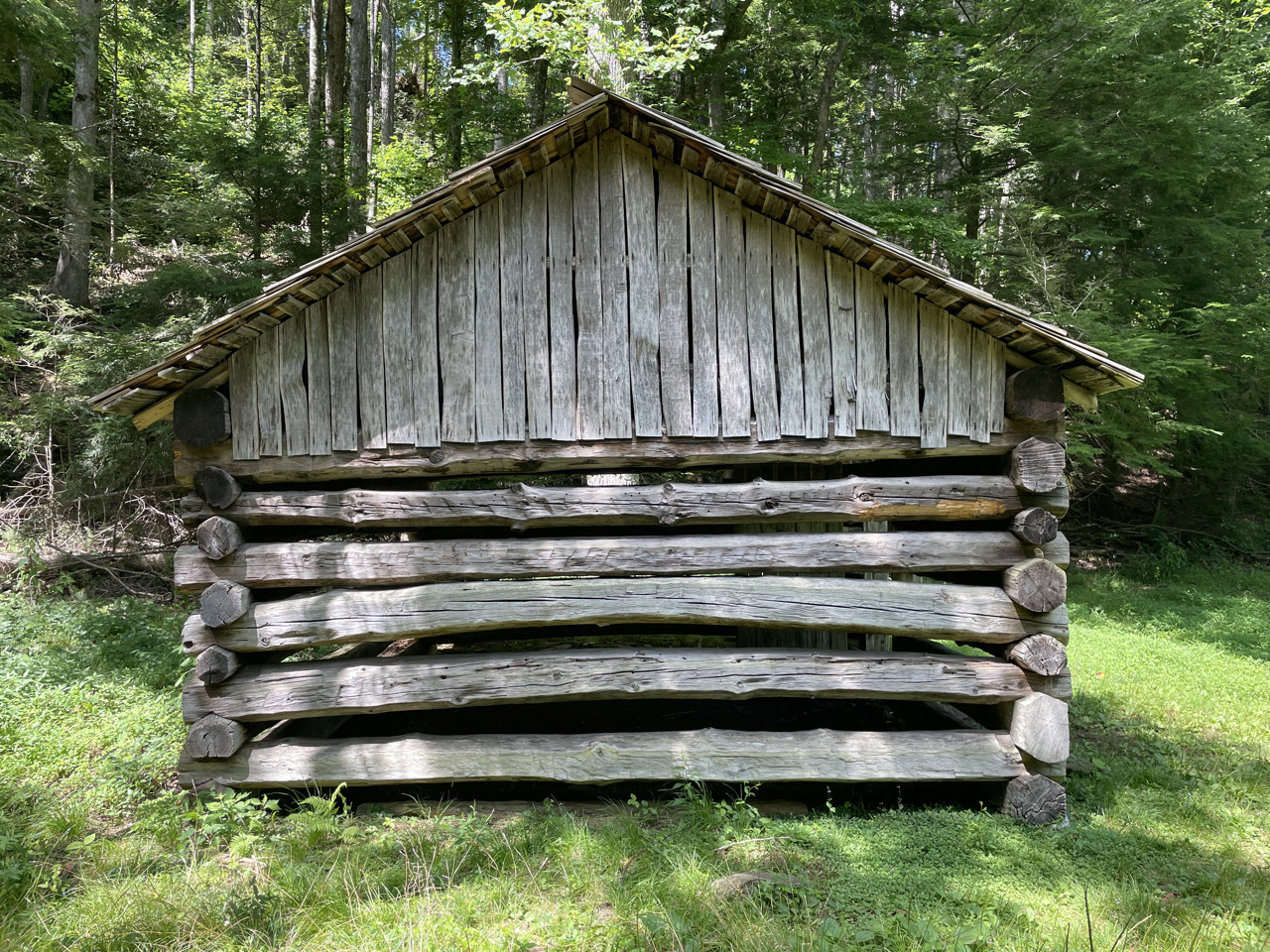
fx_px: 954
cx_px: 635
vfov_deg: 53.1
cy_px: 476
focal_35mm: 26
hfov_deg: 67.3
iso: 32
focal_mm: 4.2
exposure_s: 1/286
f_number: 1.6
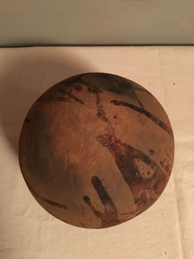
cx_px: 97
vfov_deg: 61.7
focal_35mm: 29
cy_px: 130
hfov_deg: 48.2
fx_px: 217
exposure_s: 1/17
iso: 500
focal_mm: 4.15
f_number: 2.2
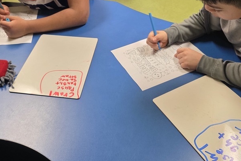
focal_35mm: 41
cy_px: 33
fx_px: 274
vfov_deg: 31.8
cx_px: 102
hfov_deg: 47.3
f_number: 1.7
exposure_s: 1/120
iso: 250
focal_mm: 6.3
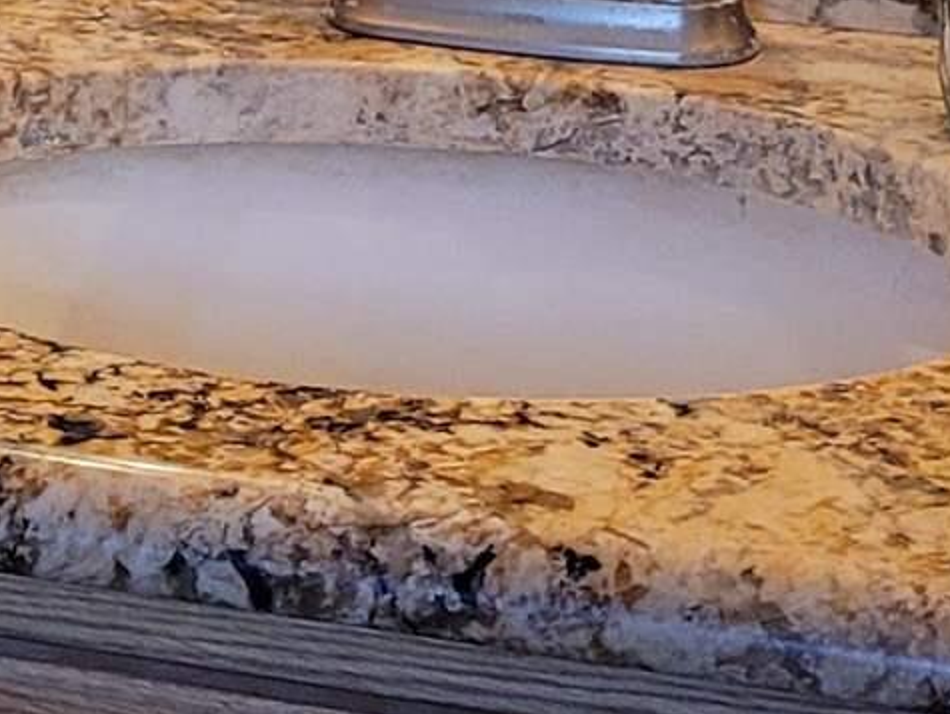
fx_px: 4614
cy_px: -752
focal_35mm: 168
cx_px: -432
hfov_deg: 11.3
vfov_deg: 8.4
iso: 160
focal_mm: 5.4
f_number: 1.8
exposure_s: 1/60
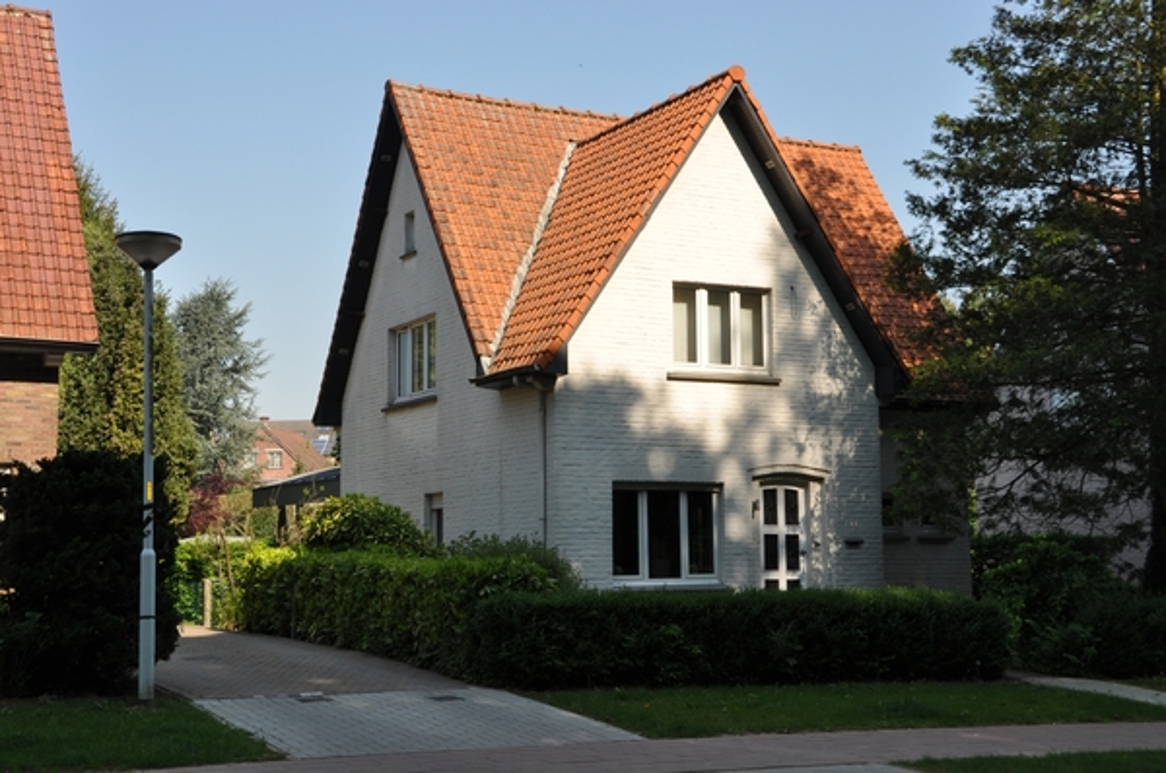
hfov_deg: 41.2
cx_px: 583
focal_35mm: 48
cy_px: 386
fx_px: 1552
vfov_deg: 28.0
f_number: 11
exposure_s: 1/200
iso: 200
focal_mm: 32
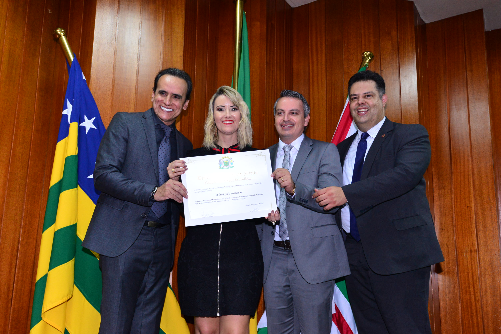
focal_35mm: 35
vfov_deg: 37.9
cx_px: 250
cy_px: 167
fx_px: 487
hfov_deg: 54.4
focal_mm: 35
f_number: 6.3
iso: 2500
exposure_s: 1/125
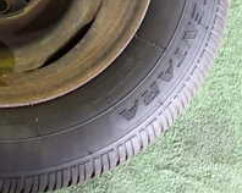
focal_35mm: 74
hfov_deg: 24.4
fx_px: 529
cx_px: -6
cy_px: -29
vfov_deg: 19.6
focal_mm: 4.5
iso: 640
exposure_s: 1/30
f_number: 2
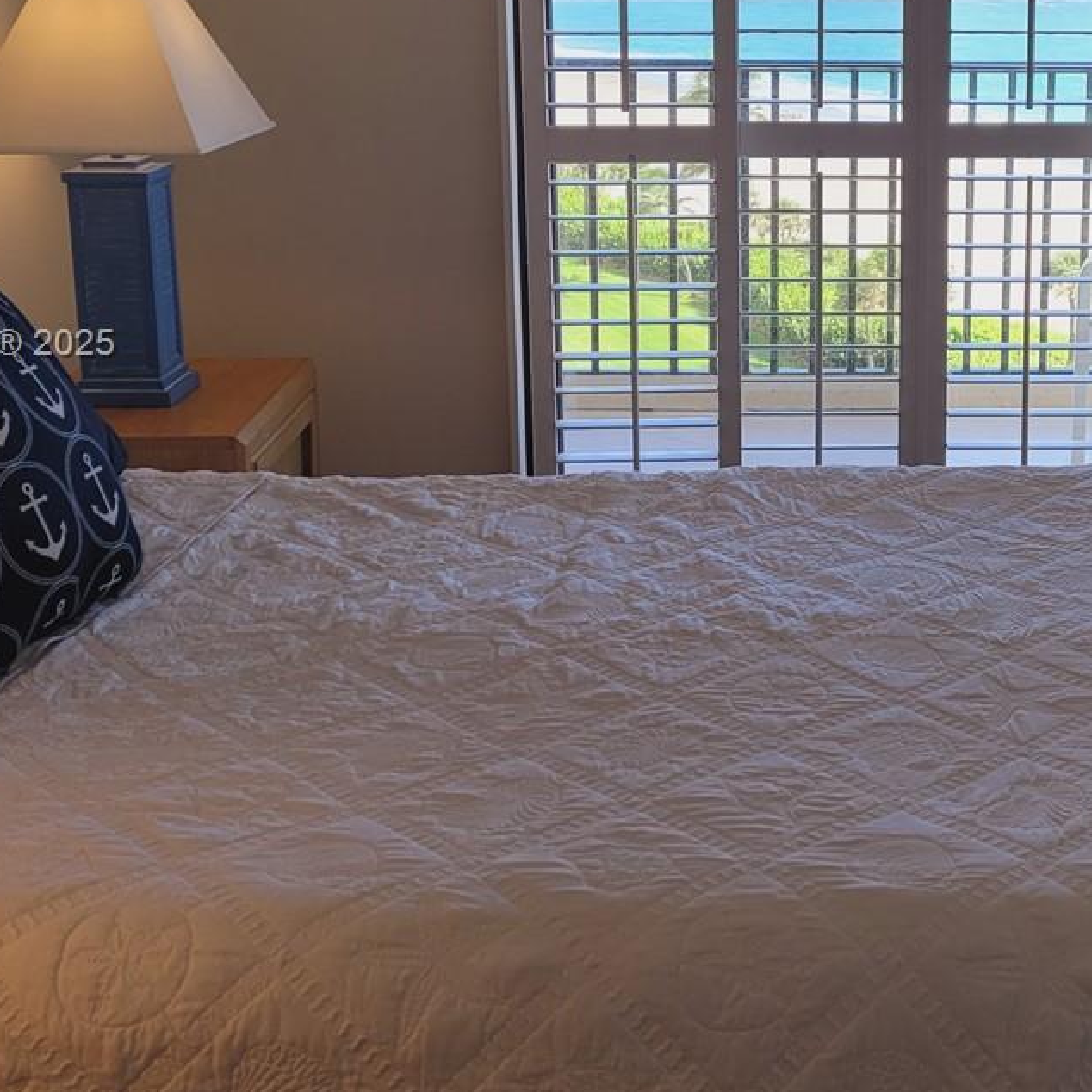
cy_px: 346
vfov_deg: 29.3
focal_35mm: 58
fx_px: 2070
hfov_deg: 28.6
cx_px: 942
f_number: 1.8
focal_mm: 5.4
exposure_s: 1/244
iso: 40
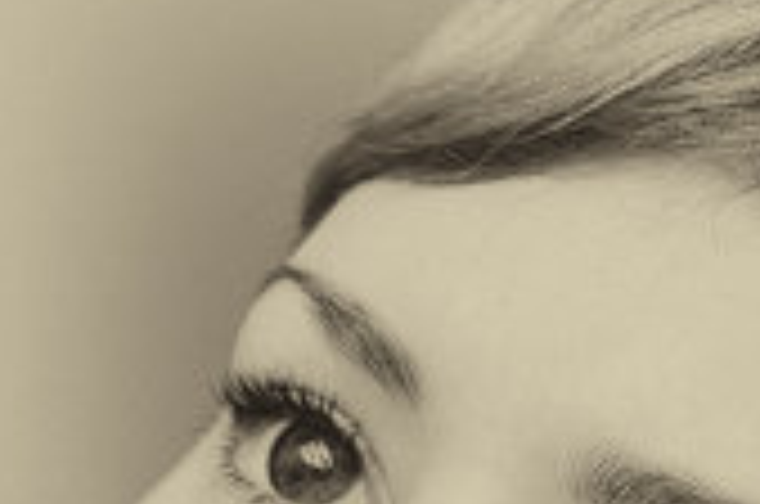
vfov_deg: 7.7
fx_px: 3666
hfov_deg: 11.8
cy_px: 706
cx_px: 560
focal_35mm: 174
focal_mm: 50
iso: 400
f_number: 7.1
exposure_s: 1/25
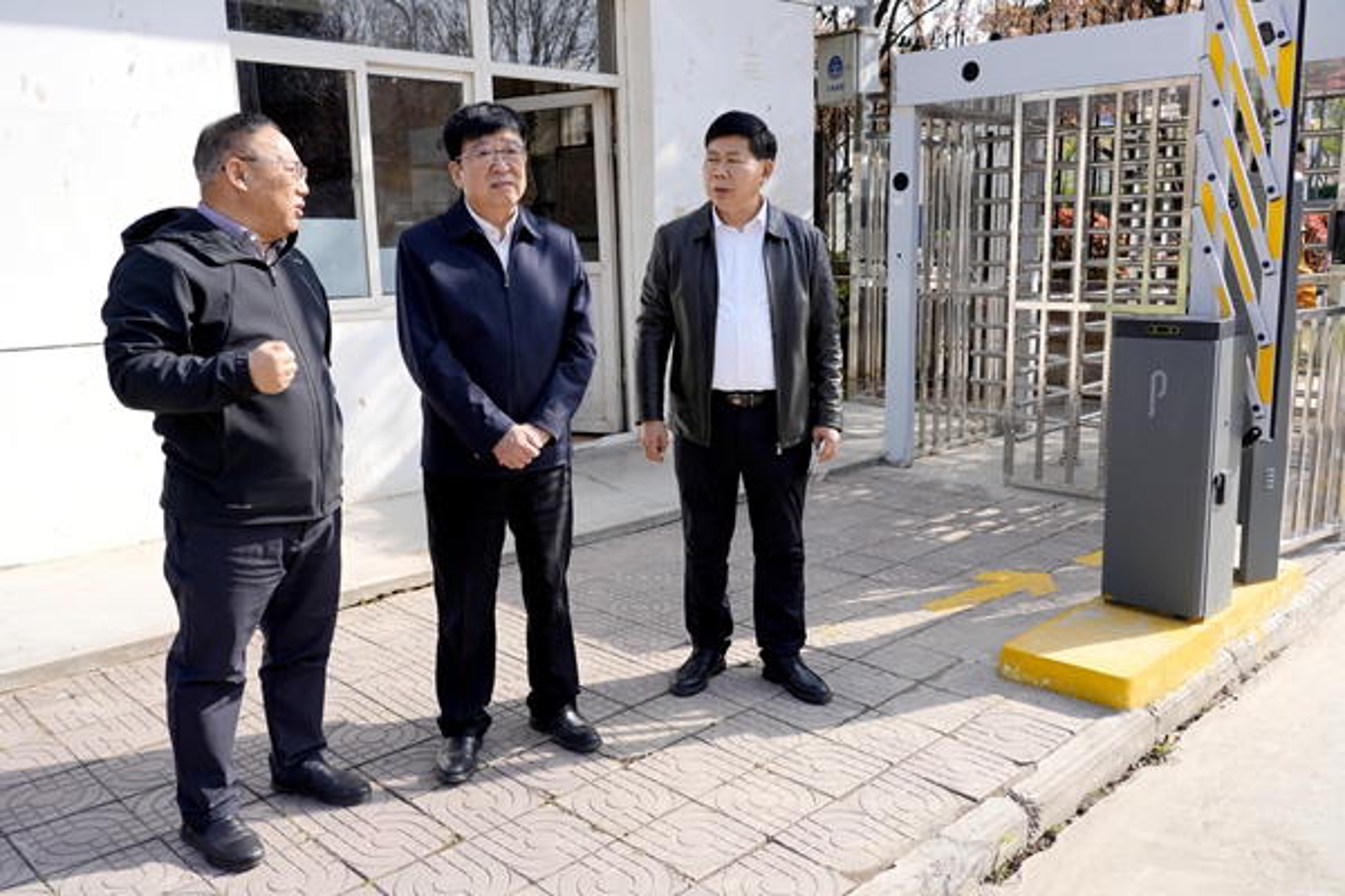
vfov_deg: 45.0
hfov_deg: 63.7
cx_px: 672
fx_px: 1083
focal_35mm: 29
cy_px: 448
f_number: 5.6
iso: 100
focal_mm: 29
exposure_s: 1/250
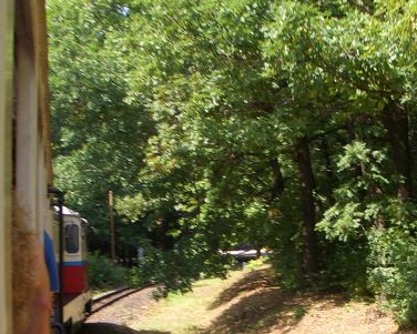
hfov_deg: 31.9
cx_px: 244
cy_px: 248
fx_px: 728
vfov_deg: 25.5
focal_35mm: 59
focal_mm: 5.8
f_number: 4.3
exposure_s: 1/100
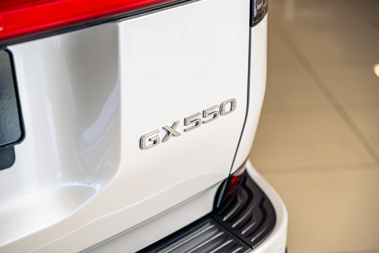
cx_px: 190
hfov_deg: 27.0
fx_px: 790
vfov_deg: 18.2
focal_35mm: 75
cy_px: 126
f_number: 4
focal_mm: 75
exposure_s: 1/200
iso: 320
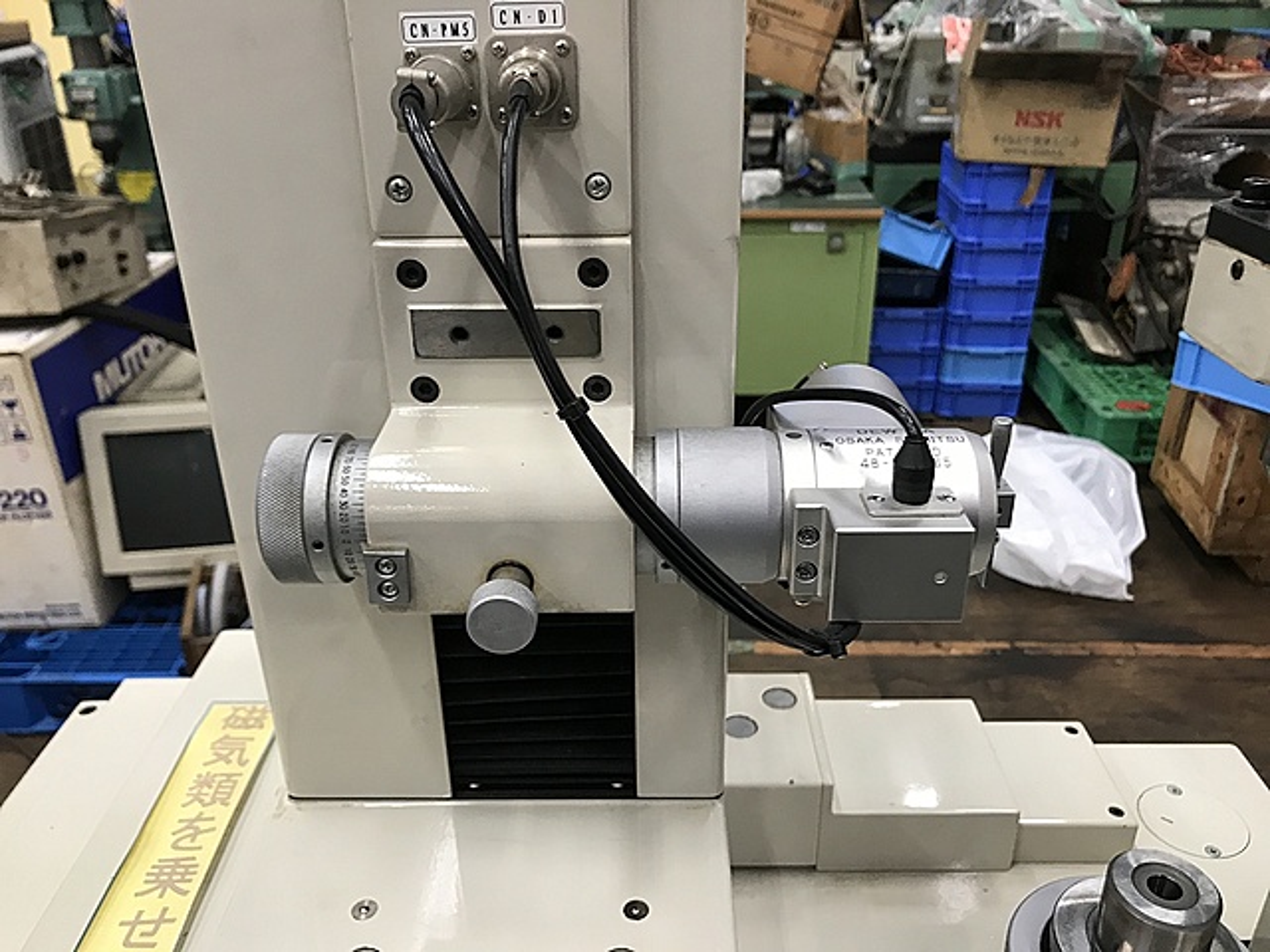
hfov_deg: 63.4
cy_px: 476
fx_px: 1027
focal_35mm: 28
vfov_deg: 49.7
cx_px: 635
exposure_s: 1/20
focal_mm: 3.99
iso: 40
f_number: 1.8
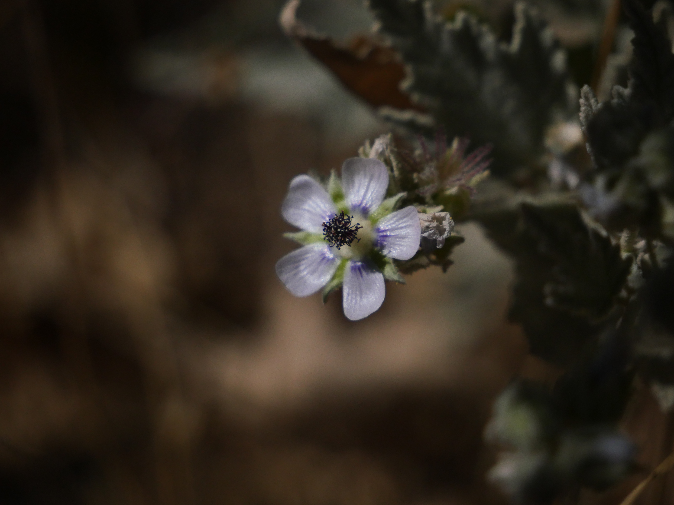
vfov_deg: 12.3
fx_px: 2336
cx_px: 337
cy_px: 252
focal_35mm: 120
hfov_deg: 16.4
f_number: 5.6
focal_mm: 60
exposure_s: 1/16000
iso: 1000
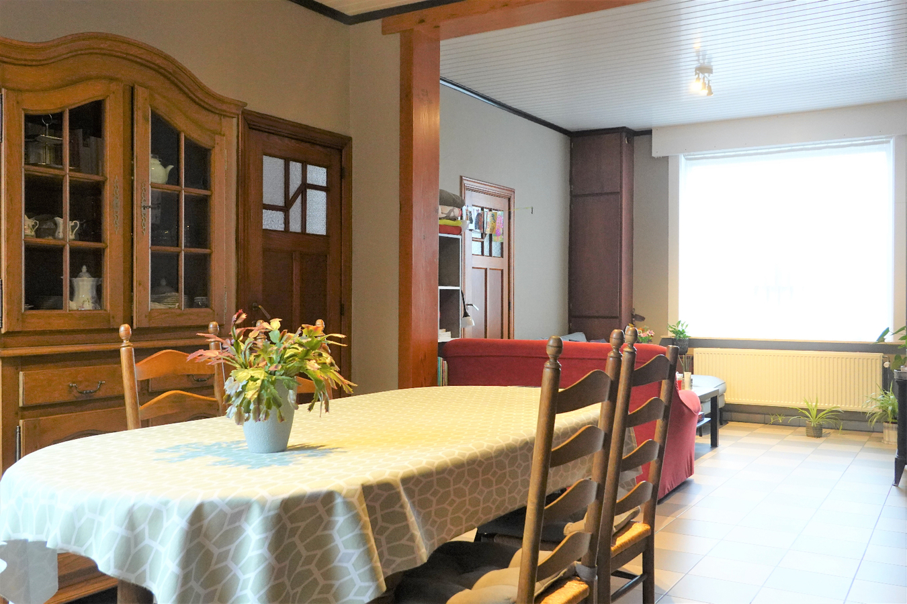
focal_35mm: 34
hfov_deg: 55.8
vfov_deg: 38.9
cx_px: 454
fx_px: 857
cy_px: 302
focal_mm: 12.51
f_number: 4
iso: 1600
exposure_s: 1/40
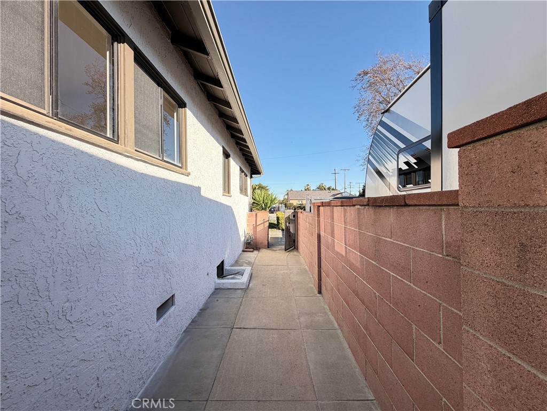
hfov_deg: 102.1
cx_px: 274
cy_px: 206
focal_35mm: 14
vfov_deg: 85.7
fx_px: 221
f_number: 2.2
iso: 50
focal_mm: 2.22
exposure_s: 1/502
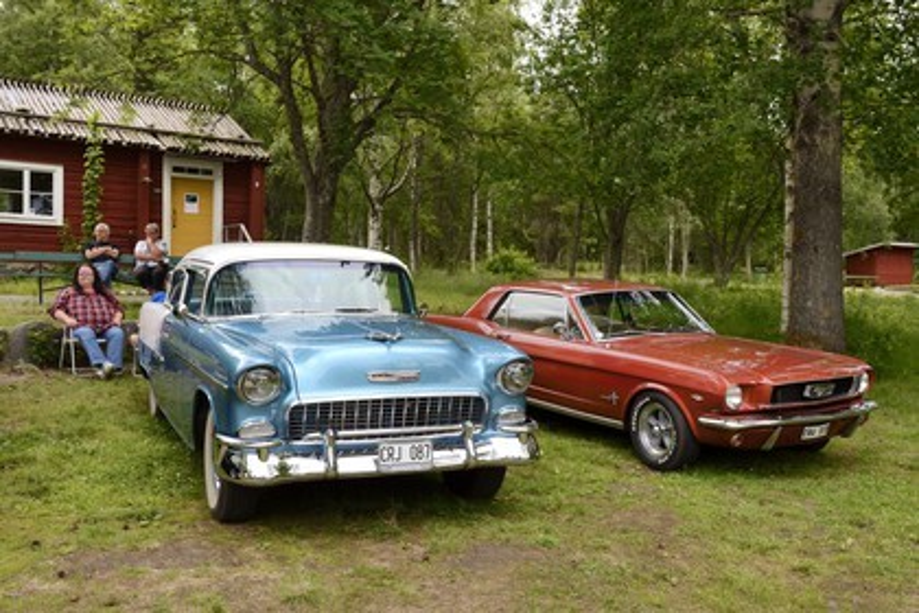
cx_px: 460
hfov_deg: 53.1
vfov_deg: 36.9
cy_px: 306
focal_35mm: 36
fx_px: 919
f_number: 7.1
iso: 800
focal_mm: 36
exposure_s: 1/250
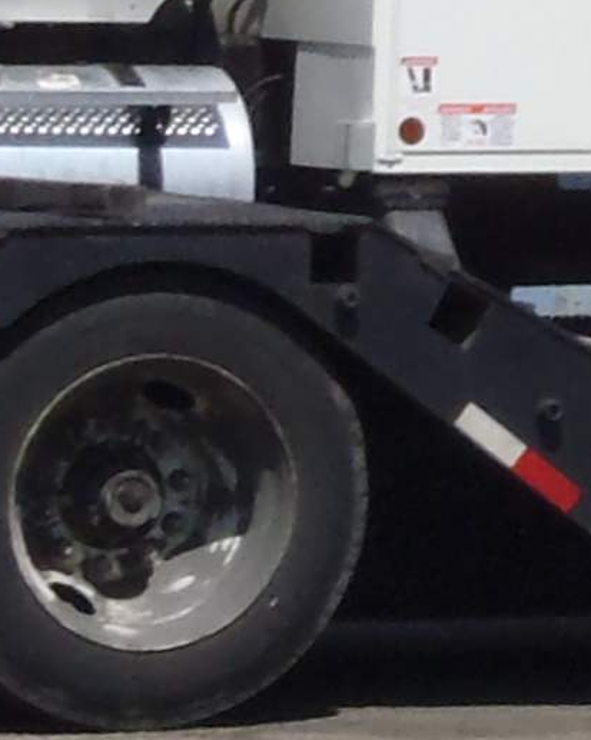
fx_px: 12058
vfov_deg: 3.5
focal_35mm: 551
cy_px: -1009
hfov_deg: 2.7
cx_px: 2364
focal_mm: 12.26
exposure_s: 1/160
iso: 160
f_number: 14
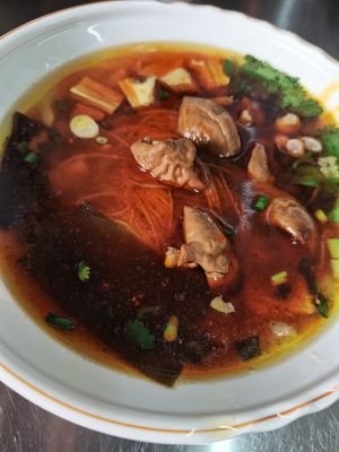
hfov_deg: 53.1
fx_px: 339
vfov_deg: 67.3
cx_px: 170
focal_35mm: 26
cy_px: 226
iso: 320
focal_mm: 5.58
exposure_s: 1/100
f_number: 1.8
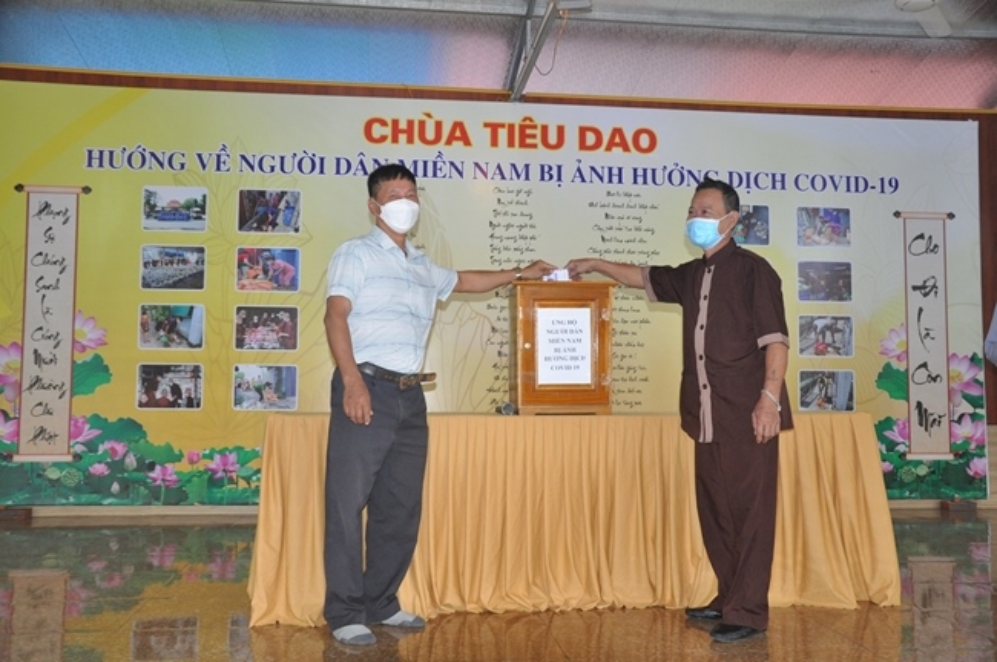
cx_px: 498
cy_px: 331
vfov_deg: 36.8
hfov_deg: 53.2
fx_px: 996
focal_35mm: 36
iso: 1250
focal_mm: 24
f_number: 4.5
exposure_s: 1/60
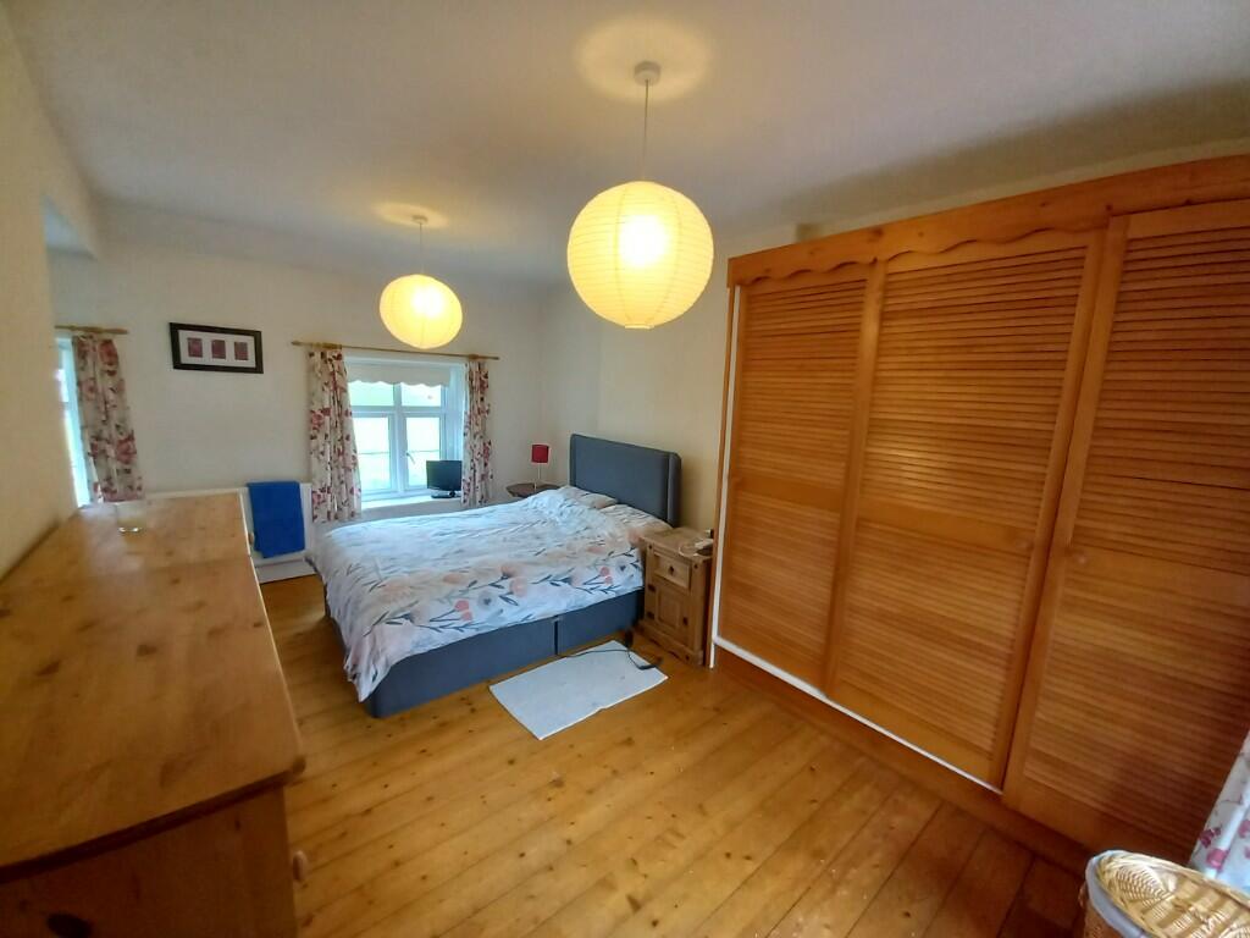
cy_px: 469
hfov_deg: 106.2
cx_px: 625
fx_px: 469
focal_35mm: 13
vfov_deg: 89.9
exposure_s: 1/50
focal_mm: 1.13
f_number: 2.2
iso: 200
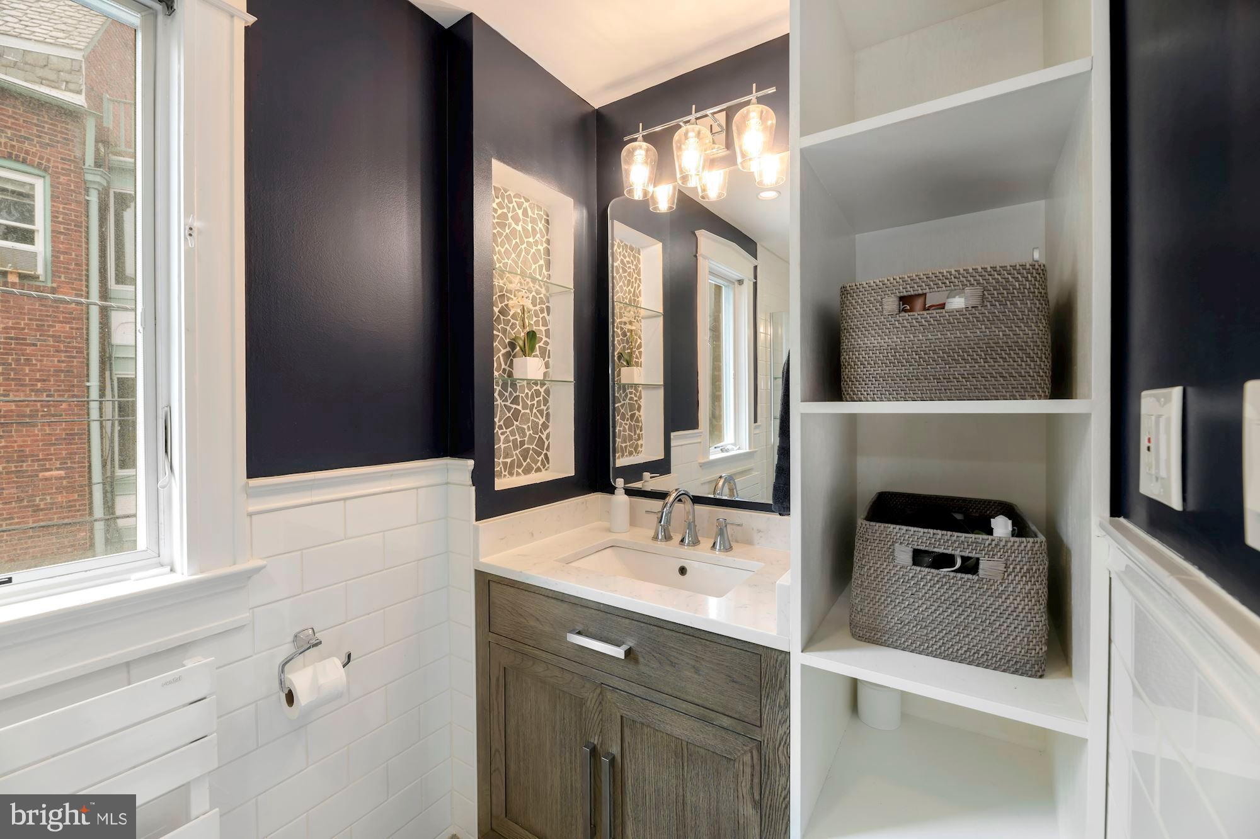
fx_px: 490
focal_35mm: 14
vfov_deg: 81.2
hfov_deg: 104.3
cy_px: 420
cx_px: 630
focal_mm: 14
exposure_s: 1/10
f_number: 8
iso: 200
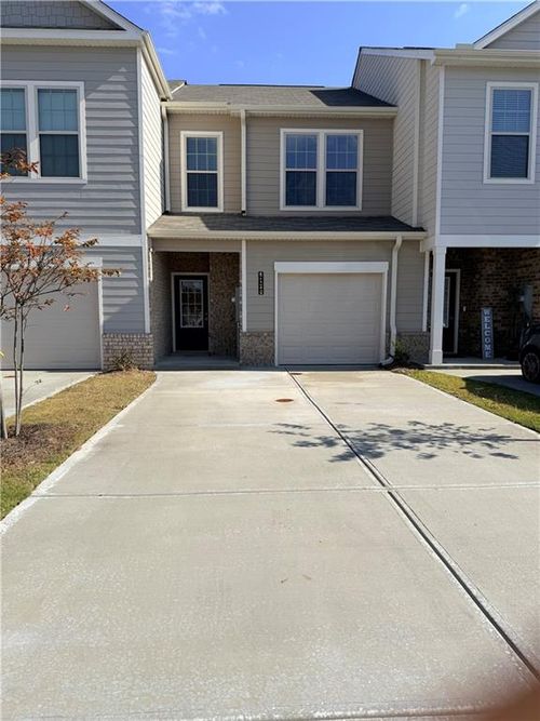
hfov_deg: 56.8
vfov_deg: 71.6
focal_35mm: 24
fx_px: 499
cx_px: 270
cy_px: 360
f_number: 1.78
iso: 80
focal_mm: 6.76
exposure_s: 1/4975
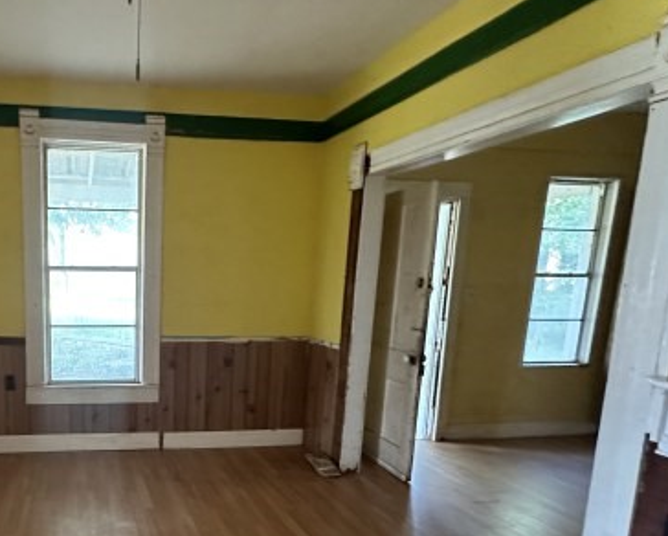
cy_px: 352
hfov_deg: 64.2
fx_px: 475
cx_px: 136
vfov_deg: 57.7
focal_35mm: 24
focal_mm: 2.22
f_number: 2.2
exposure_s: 1/60
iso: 400
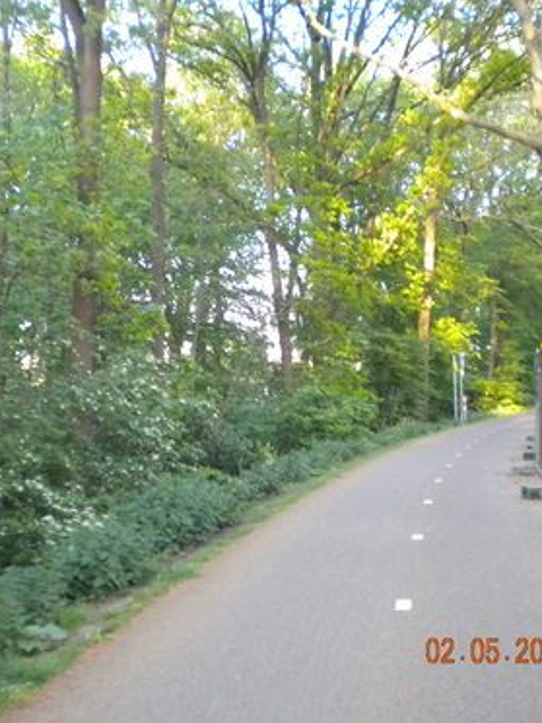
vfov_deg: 40.4
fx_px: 981
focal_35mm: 47
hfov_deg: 30.9
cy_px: 362
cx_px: 239
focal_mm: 6.3
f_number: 3.1
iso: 400
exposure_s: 1/130
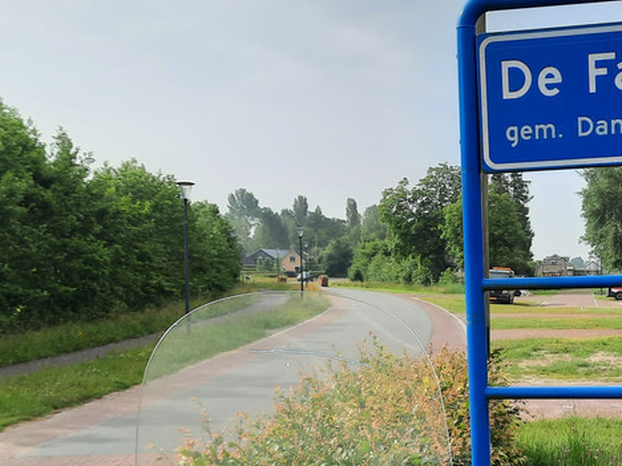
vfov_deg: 25.4
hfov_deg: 33.2
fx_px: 1024
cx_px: 454
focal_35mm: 57
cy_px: 349
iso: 32
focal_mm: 4.6
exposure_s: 1/1299
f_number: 2
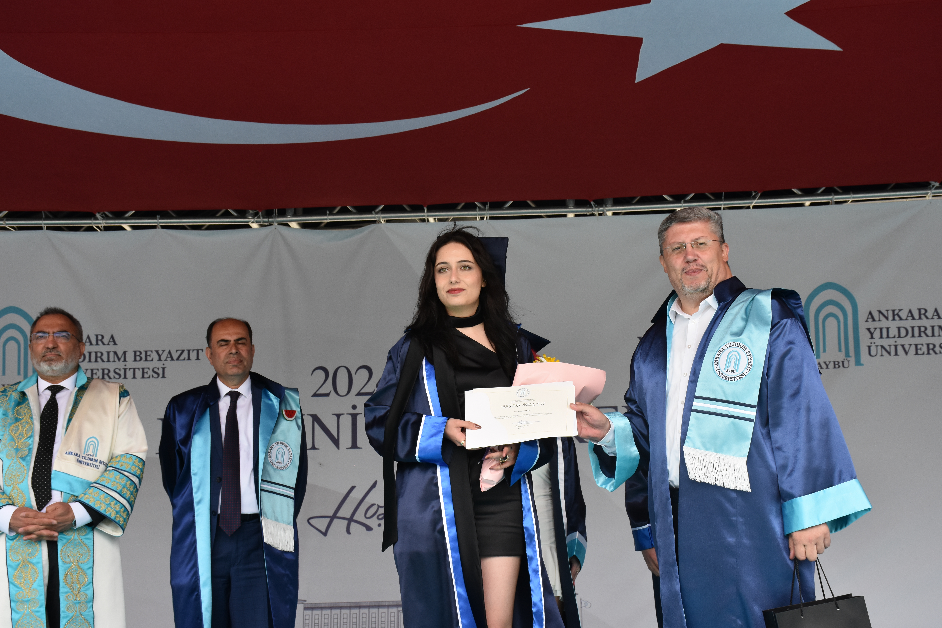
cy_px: 314
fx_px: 1374
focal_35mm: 52
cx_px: 471
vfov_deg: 25.8
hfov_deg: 37.9
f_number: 8
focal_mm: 35
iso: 800
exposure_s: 1/400
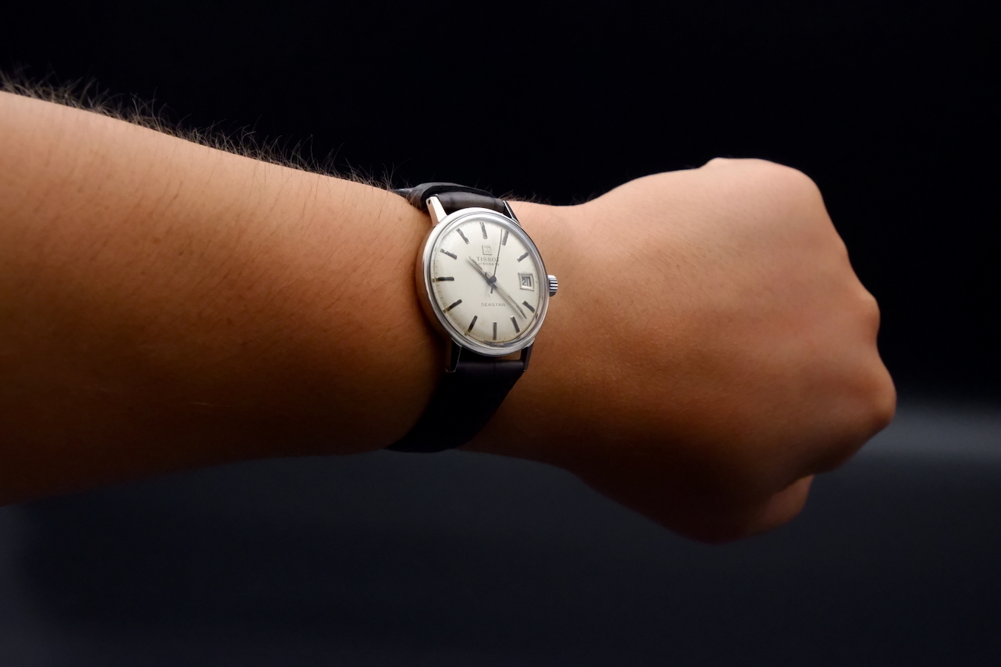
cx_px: 500
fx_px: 1640
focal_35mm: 59
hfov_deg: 33.9
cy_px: 334
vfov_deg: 23.0
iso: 6400
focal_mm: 39
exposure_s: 1/4000
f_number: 8
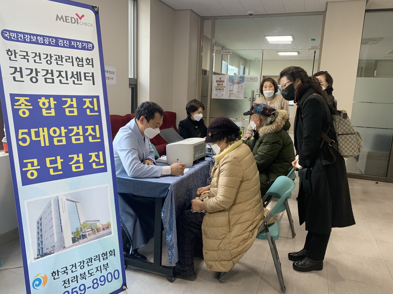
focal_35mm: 26
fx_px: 295
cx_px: 196
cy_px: 147
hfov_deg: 67.3
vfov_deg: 53.1
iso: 100
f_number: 1.8
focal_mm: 4.25
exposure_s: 1/60
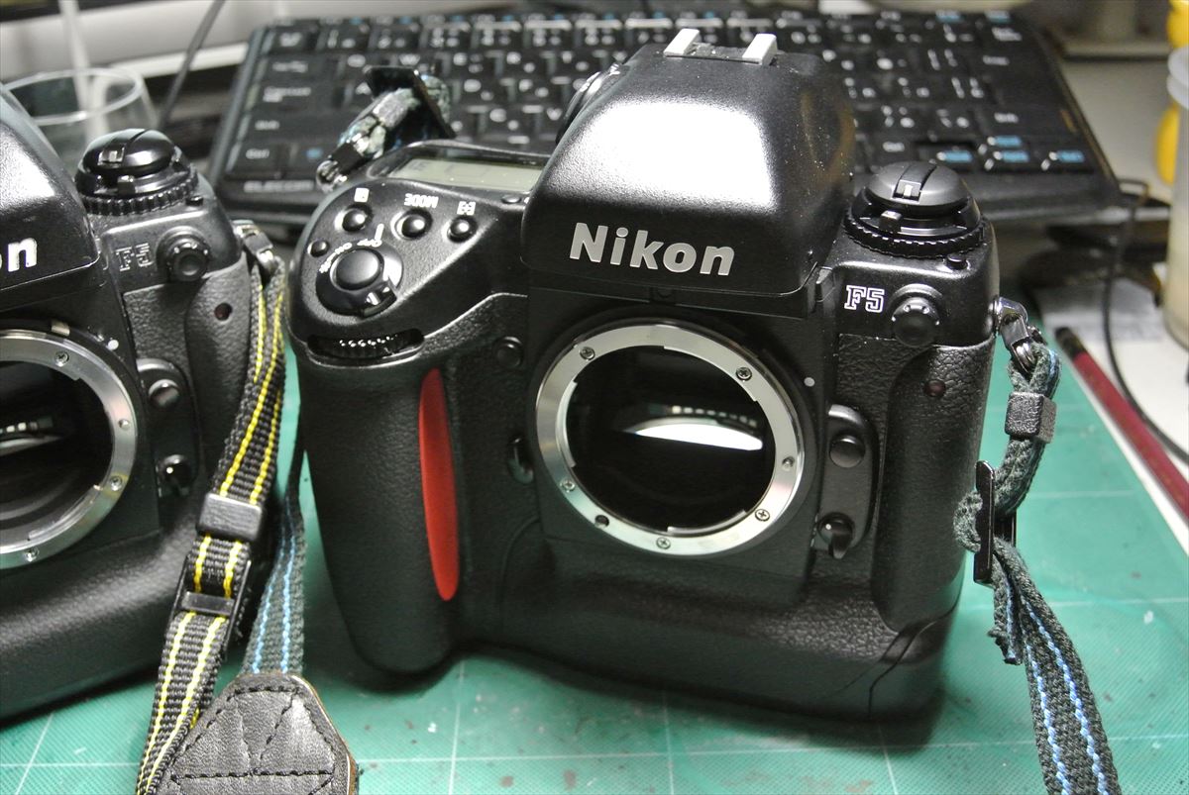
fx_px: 1422
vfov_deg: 31.3
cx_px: 594
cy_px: 398
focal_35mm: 43
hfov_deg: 45.4
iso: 1400
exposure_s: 1/60
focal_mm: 16.1
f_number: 4.2
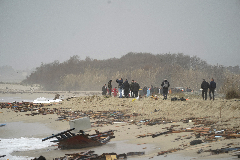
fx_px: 2666
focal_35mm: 400
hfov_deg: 5.2
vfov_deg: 3.4
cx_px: 120
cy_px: 80
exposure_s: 1/1000
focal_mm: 400
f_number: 5.6
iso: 250
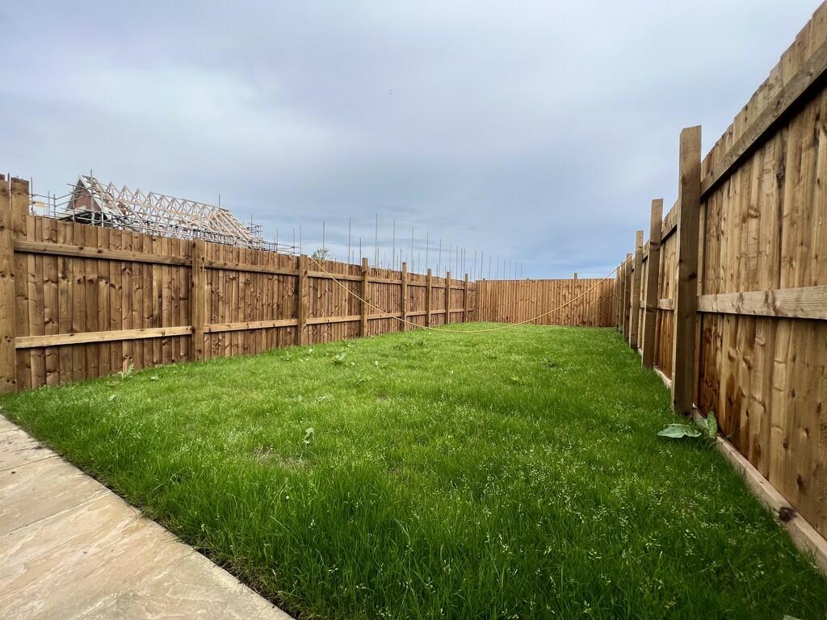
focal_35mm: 13
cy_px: 310
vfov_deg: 89.9
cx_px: 414
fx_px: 311
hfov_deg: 106.2
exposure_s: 1/1357
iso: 32
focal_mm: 1.57
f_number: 1.8
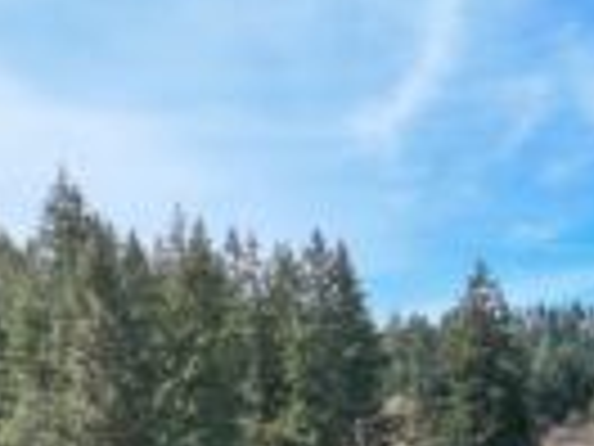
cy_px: 590
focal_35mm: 73
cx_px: 738
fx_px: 1253
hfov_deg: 23.9
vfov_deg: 18.6
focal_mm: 12.29
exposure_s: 1/1250
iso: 200
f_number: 2.8
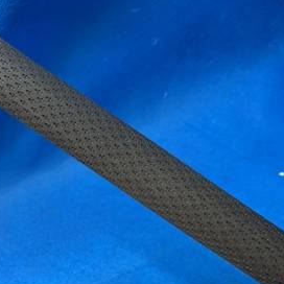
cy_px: 106
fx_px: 501
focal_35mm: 54
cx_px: 68
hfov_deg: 31.0
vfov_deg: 31.5
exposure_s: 1/60
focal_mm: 4.25
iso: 125
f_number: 1.8
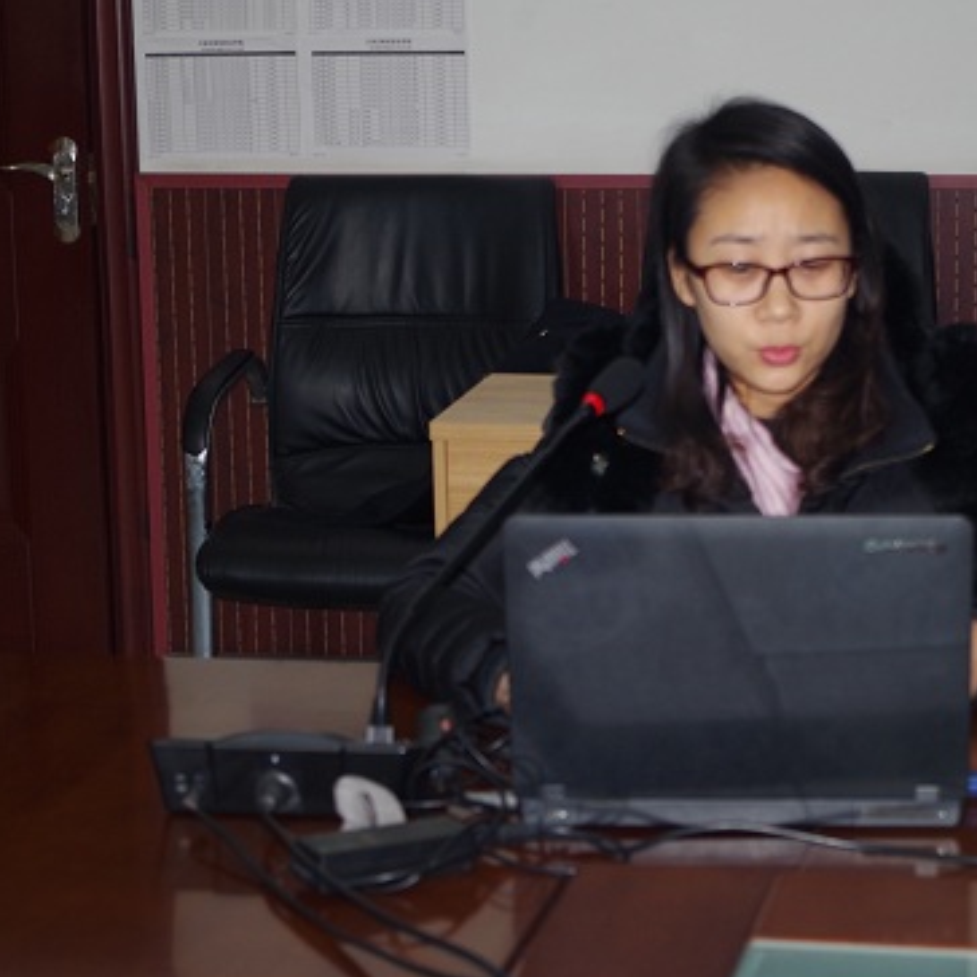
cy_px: 493
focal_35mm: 97
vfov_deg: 17.9
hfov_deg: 17.9
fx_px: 3097
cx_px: 690
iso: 400
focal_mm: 50
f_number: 5.6
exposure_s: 1/30
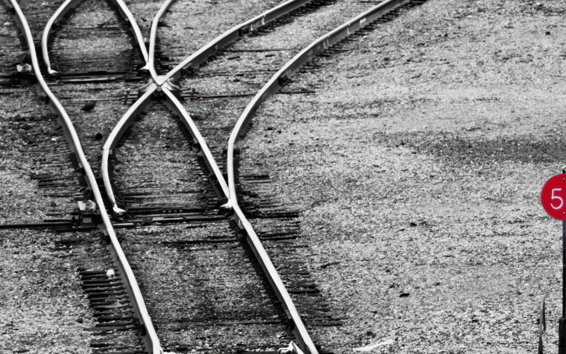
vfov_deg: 2.1
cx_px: 580
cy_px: -130
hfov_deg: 3.4
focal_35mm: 624
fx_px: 9625
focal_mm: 120
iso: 250
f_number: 5.6
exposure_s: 1/350
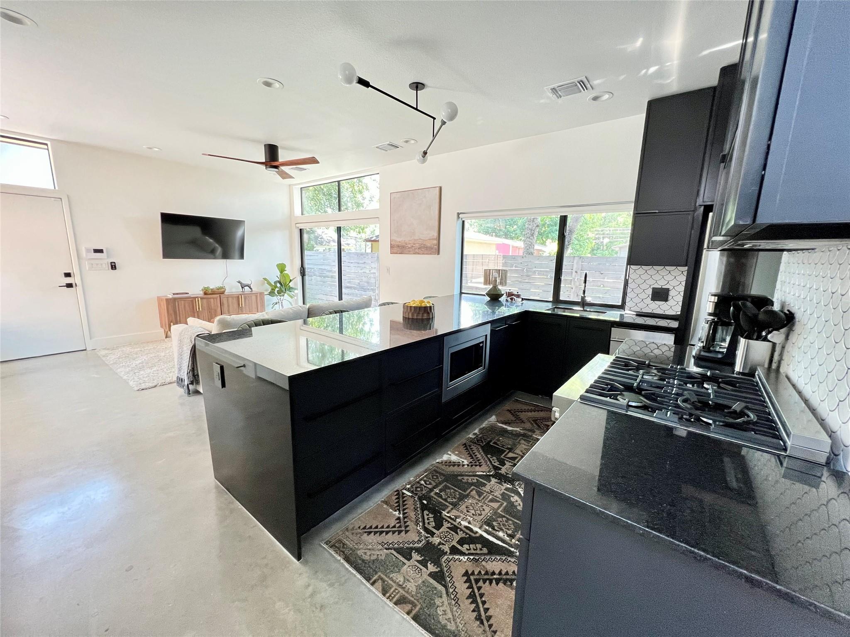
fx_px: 319
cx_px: 425
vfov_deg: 89.9
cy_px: 318
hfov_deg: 106.2
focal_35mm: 13
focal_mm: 1.57
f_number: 1.8
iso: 250
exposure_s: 1/72
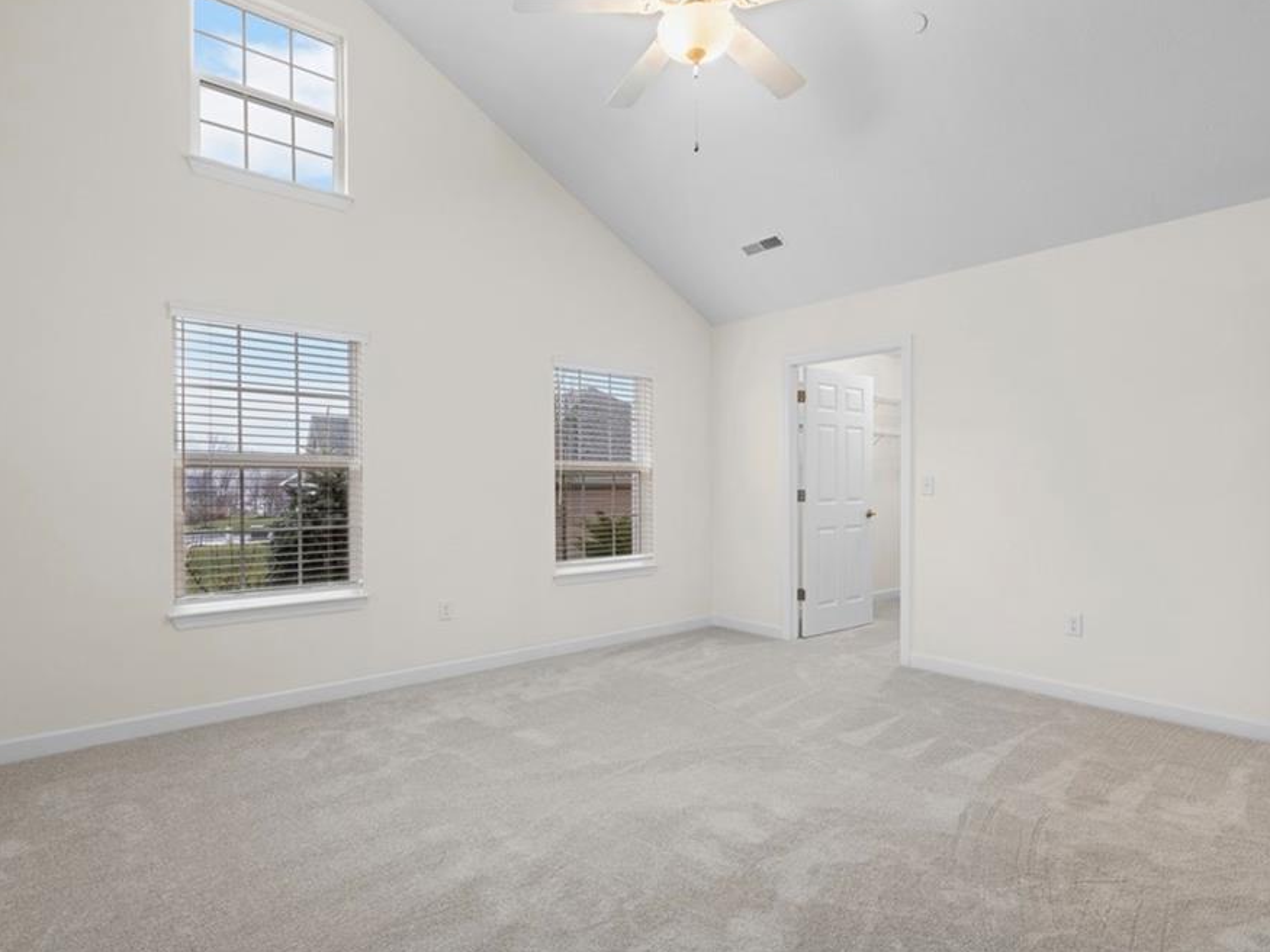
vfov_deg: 71.6
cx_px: 623
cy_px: 477
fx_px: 660
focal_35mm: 18
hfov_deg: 87.8
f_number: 8
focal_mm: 16
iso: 320
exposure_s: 1/1.25
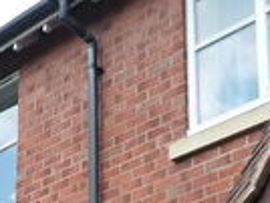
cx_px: 75
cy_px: 252
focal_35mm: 125
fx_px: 977
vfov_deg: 11.6
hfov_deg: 15.7
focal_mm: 4.3
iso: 160
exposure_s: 1/320
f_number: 4
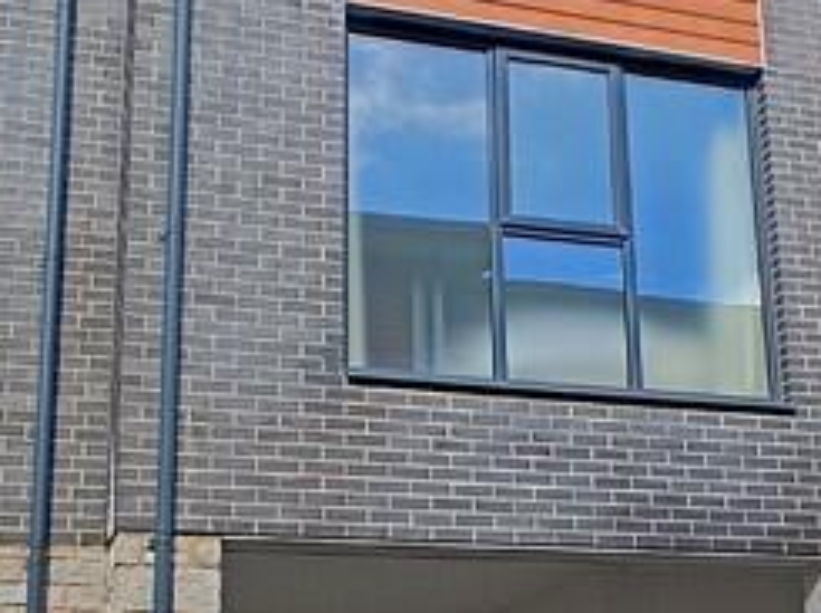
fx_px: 1587
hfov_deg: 28.9
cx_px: 509
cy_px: 375
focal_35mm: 67
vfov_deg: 21.8
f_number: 2.2
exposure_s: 1/440
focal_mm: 1.66
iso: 50
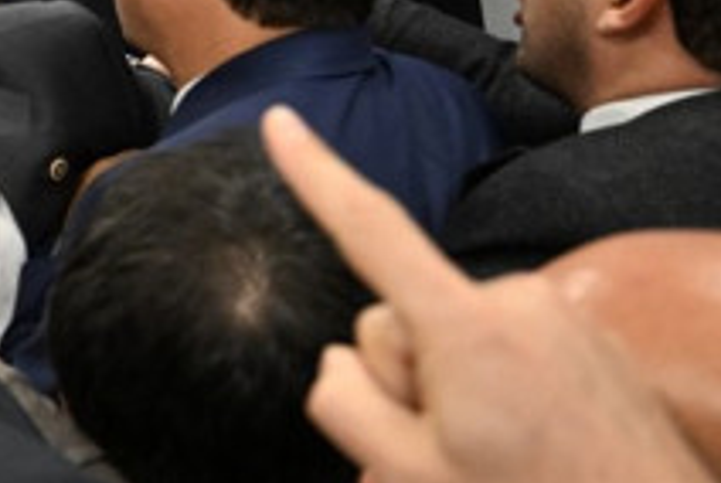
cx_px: -582
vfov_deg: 15.6
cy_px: 66
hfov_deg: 18.3
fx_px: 1745
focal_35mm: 87
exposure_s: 1/800
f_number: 3.5
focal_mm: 24
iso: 6400
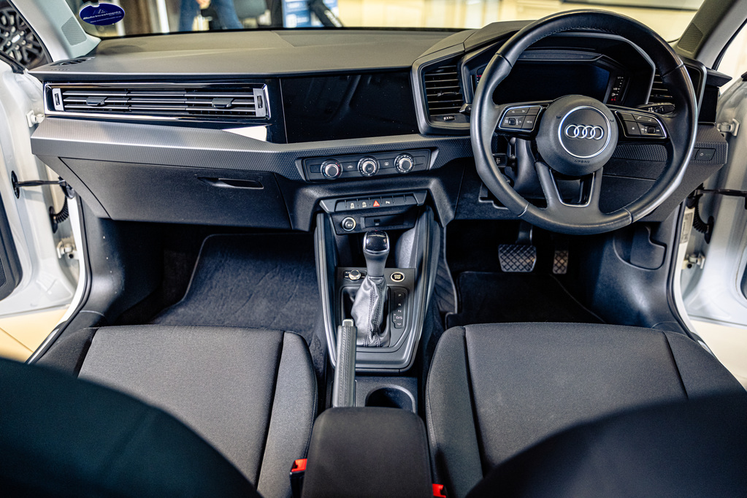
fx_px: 581
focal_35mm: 28
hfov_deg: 65.5
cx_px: 374
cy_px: 249
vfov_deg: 46.4
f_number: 2.8
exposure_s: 1/200
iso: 1600
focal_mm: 28
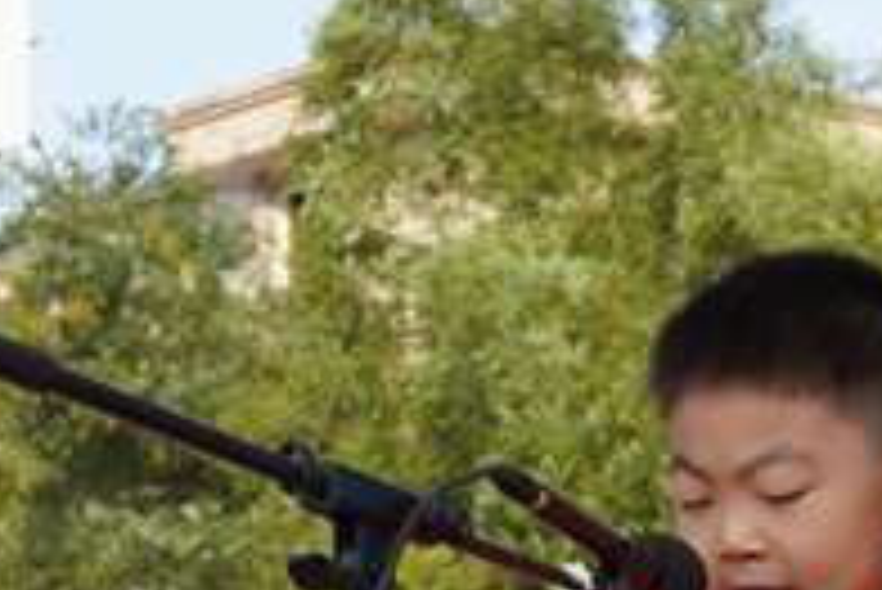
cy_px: 1126
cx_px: 954
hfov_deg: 8.1
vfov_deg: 5.4
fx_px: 6192
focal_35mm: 253
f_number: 4.5
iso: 100
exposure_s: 1/250
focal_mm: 33
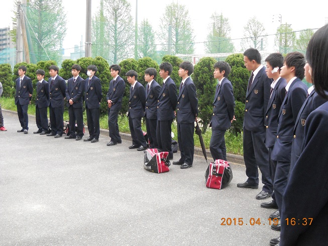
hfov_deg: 45.8
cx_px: 164
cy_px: 123
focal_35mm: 41
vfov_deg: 35.1
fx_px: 389
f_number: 3.1
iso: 400
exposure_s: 1/200
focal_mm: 6.72
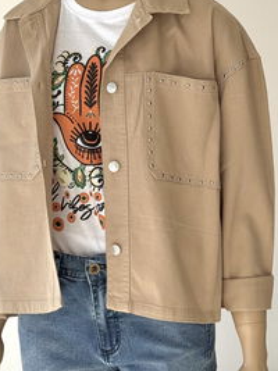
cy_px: 141
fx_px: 1029
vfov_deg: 20.4
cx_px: 146
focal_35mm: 96
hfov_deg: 15.4
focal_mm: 6.76
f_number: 1.78
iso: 64
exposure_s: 1/1133
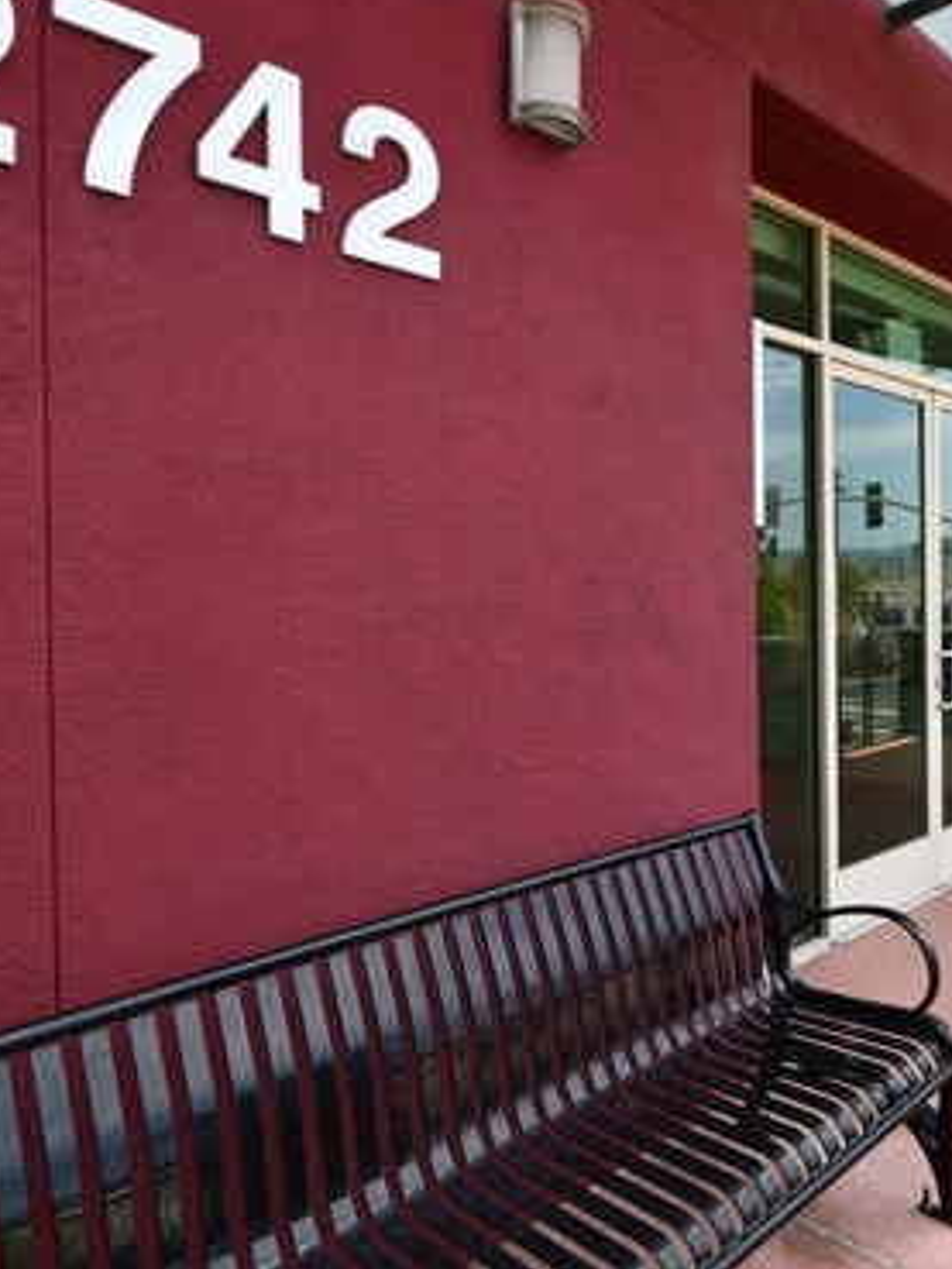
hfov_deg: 51.9
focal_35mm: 25
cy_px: 631
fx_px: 916
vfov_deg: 69.4
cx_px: 742
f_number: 6.3
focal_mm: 10
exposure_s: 1/250
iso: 200
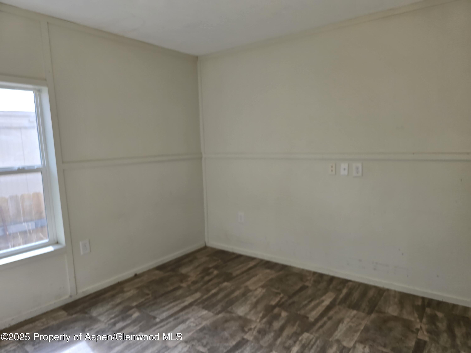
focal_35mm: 23
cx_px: 236
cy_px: 176
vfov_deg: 58.9
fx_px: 313
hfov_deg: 73.9
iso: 16
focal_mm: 6.3
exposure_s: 1/120
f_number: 1.7
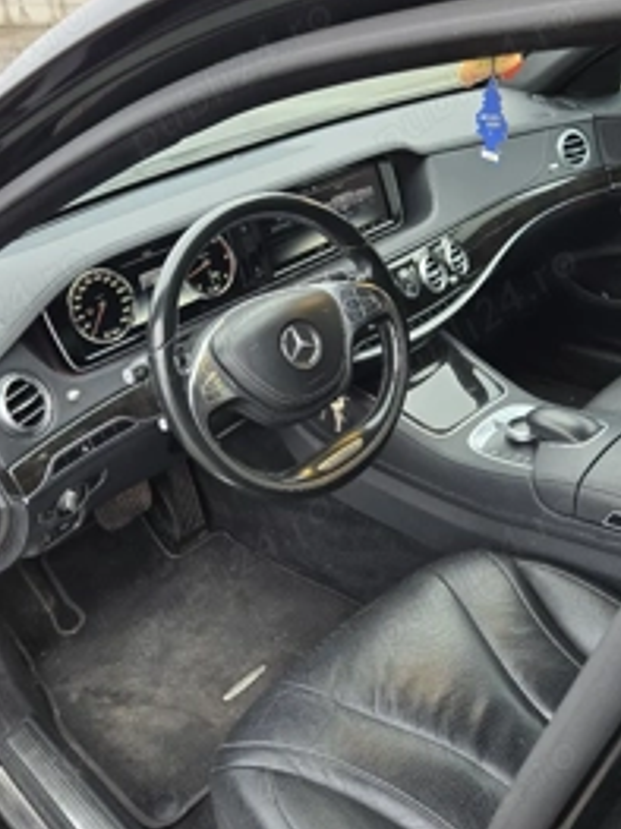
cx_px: 293
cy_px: 362
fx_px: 838
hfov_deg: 40.7
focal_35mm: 35
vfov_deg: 52.5
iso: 125
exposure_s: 1/182
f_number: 1.8
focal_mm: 5.4
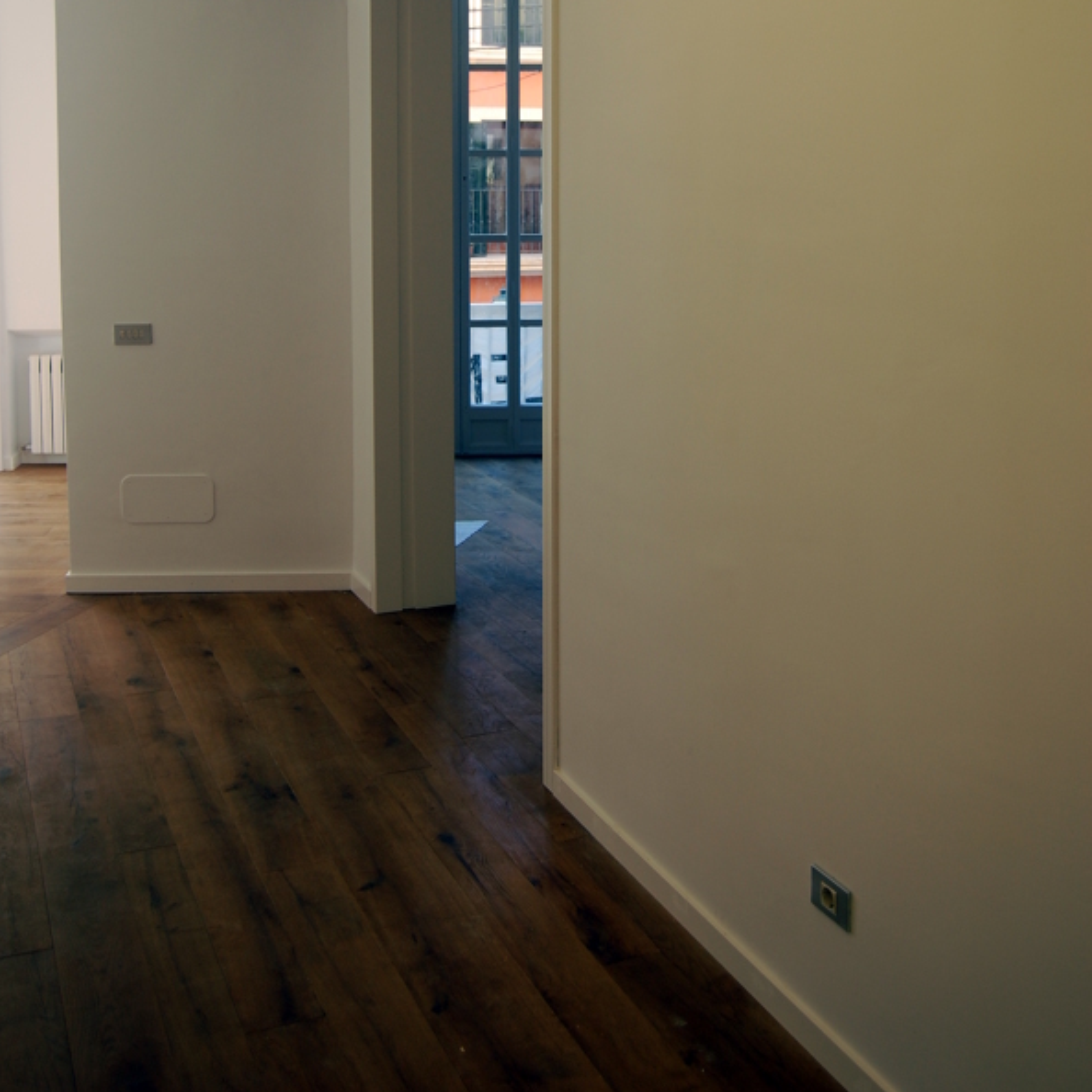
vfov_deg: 43.8
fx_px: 1308
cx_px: 544
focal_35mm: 37
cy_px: 270
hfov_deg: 45.3
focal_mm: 19
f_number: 4.5
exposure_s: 1/80
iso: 200
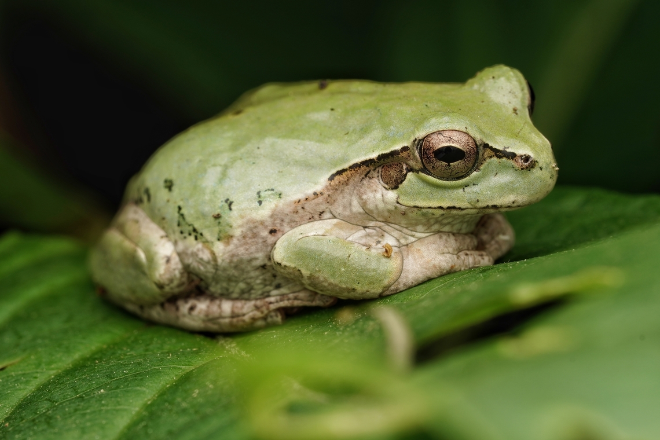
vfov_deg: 10.2
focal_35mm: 135
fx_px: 2475
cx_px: 330
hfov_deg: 15.2
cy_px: 220
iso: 100
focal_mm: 90
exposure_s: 1/100
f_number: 11
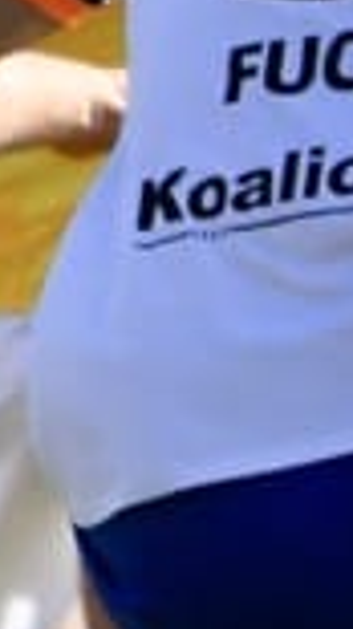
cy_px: 79
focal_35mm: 3032
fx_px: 50536
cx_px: 759
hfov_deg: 0.4
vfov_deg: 0.7
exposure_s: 1/1600
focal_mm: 350
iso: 2500
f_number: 11
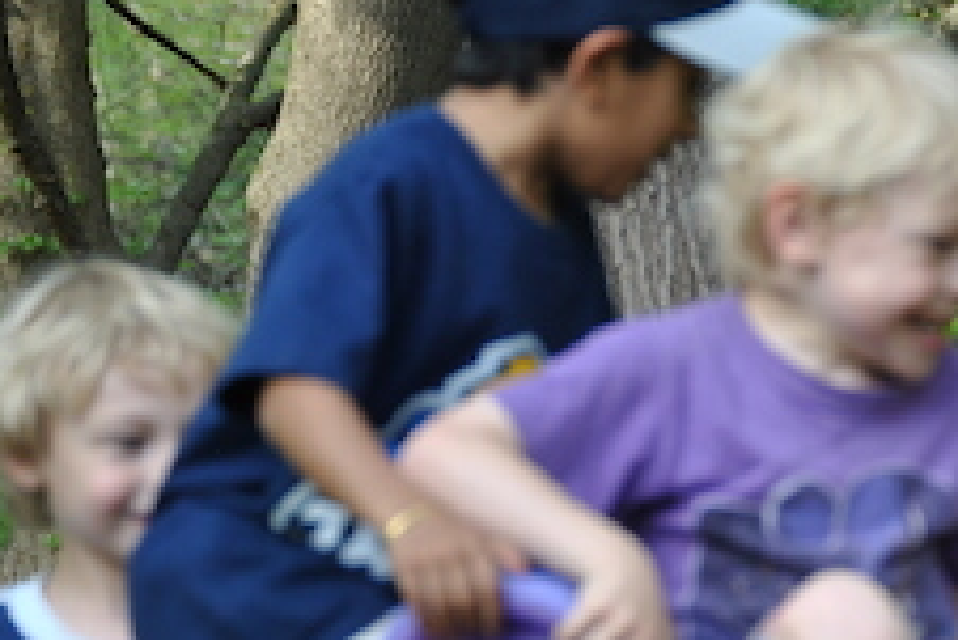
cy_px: 517
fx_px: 10020
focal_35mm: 376
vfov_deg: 3.7
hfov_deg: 5.5
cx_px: 962
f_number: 4.5
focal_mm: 95
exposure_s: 1/200
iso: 200
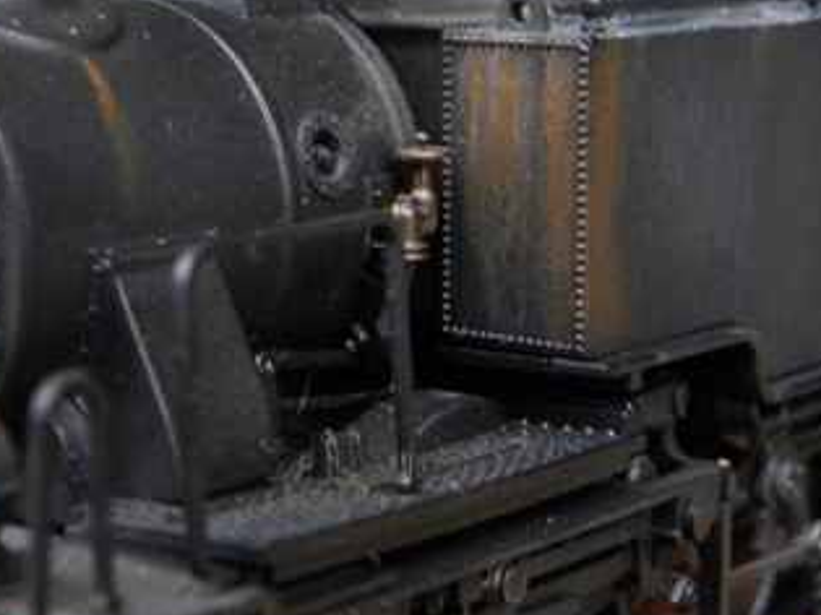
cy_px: 219
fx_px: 2347
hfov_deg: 19.8
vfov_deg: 14.9
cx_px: 287
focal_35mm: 99
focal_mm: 7.3
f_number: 3.2
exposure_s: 1/65.1
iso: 117
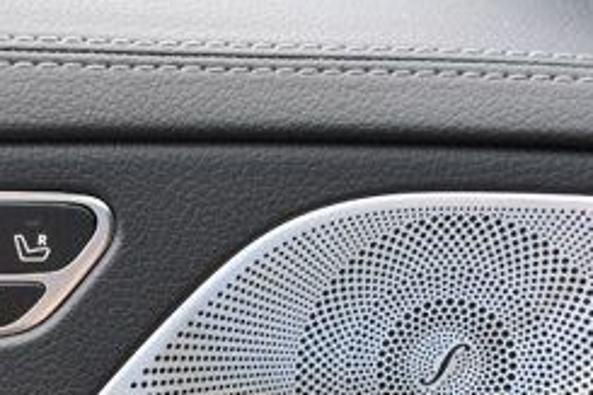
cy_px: 453
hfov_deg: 20.5
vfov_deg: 14.2
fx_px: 1547
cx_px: -82
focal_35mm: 94
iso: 400
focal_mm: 24
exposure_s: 1/250
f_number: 5
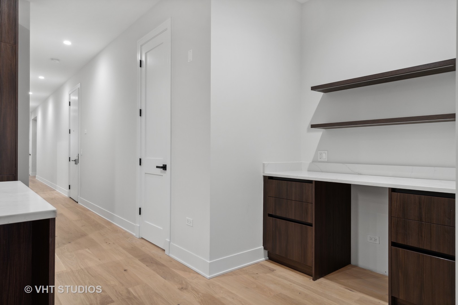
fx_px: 280
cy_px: 152
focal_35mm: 22
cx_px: 229
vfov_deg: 57.2
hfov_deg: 78.6
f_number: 8
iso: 320
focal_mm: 22
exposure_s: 1.3
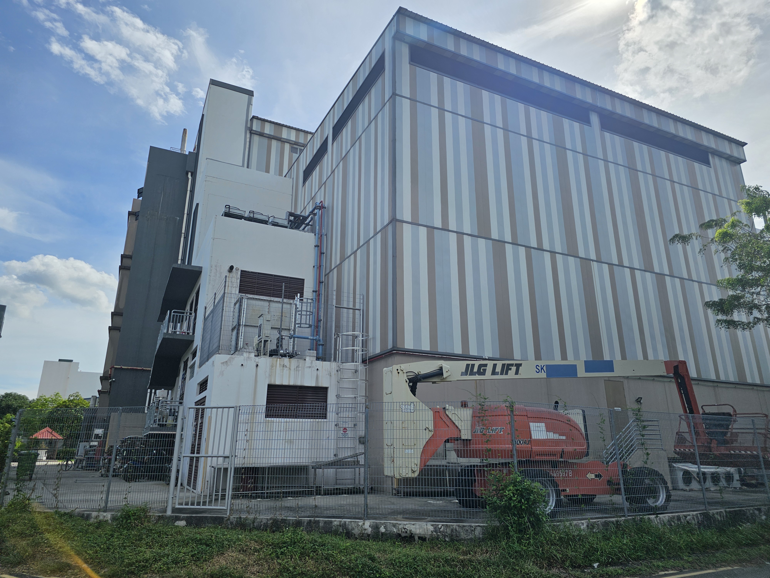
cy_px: 289
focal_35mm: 23
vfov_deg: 58.9
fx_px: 512
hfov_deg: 73.9
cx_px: 385
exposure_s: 1/2099
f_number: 1.7
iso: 10
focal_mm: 6.3
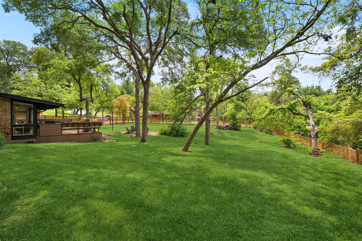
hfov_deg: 96.7
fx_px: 161
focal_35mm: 16
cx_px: 181
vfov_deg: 73.7
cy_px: 120
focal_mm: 16
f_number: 9
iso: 400
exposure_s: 1/160
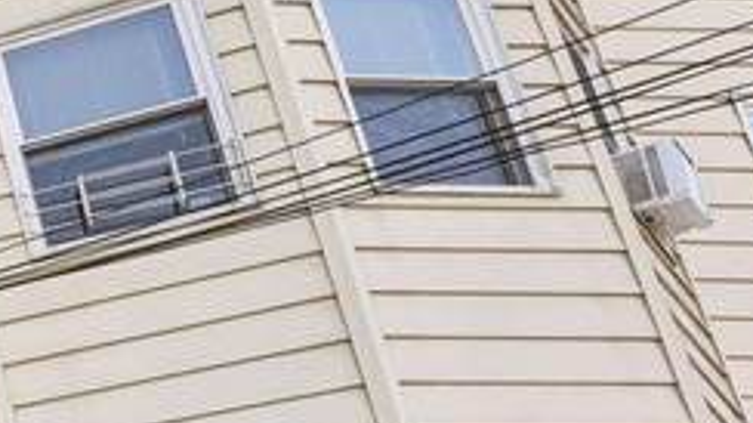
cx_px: -1077
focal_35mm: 80
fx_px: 1603
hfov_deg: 14.9
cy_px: 702
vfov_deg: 13.8
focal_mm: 14.6
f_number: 8
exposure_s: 1/60
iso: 100
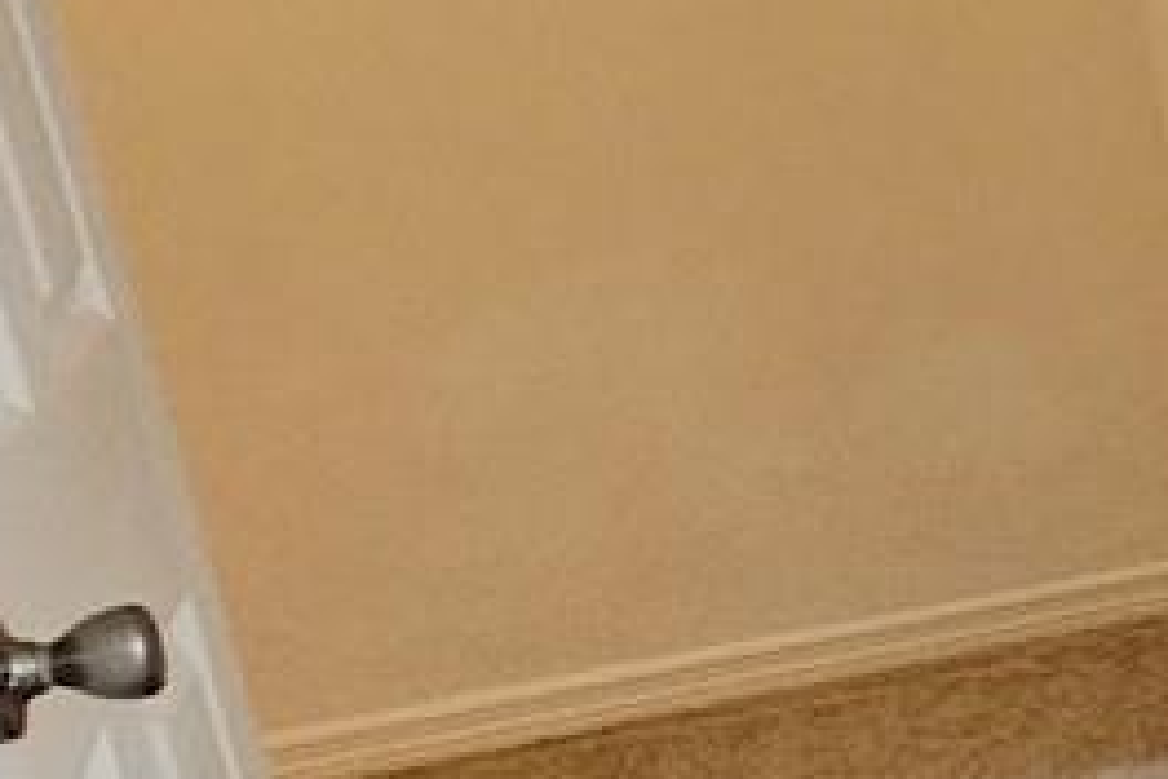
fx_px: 2660
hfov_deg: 13.1
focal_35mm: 82
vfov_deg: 16.7
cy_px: 390
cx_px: 3150
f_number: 2.2
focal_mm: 2.2
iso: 250
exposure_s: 1/100
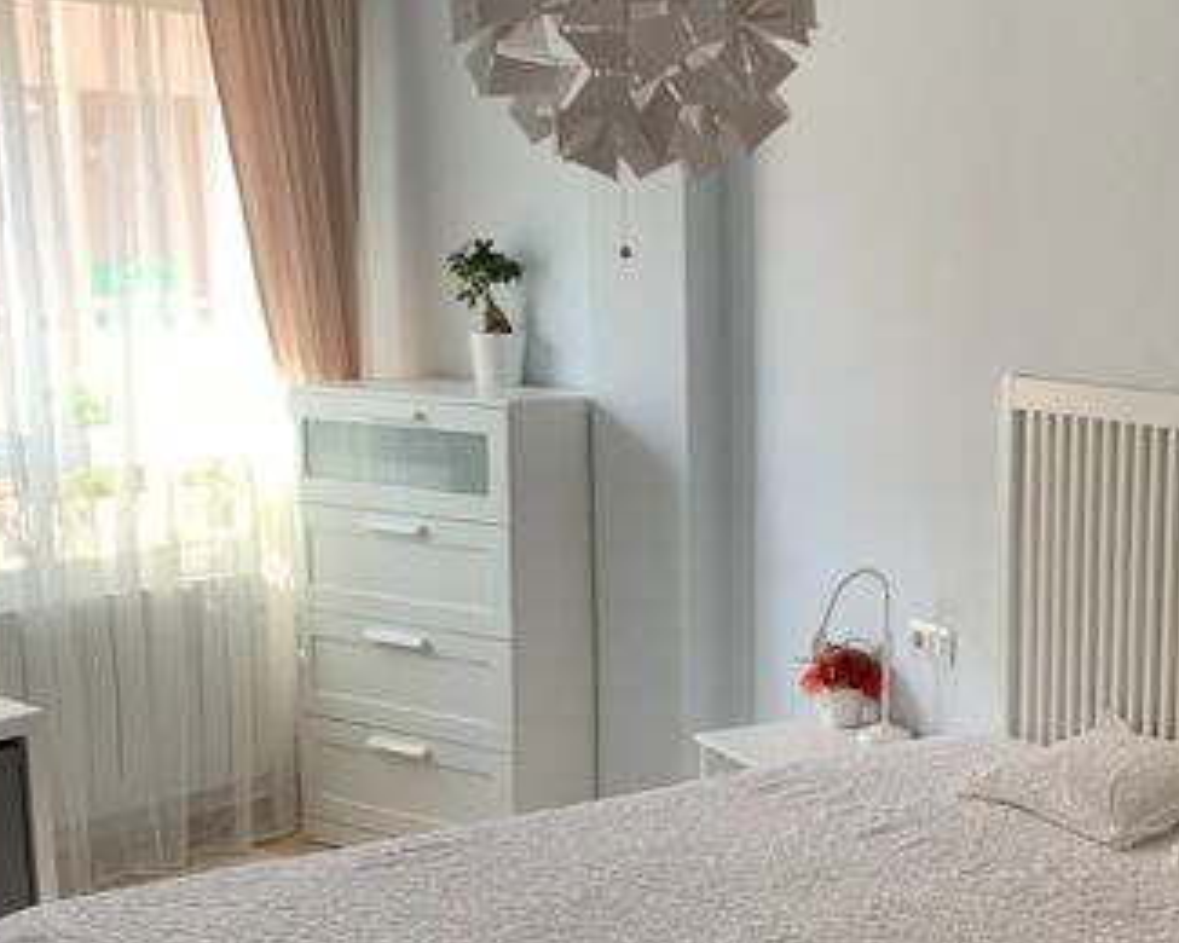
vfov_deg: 27.4
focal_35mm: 55
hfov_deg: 33.2
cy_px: 627
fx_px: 1919
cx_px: 934
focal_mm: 4.25
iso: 64
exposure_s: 1/121
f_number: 1.8
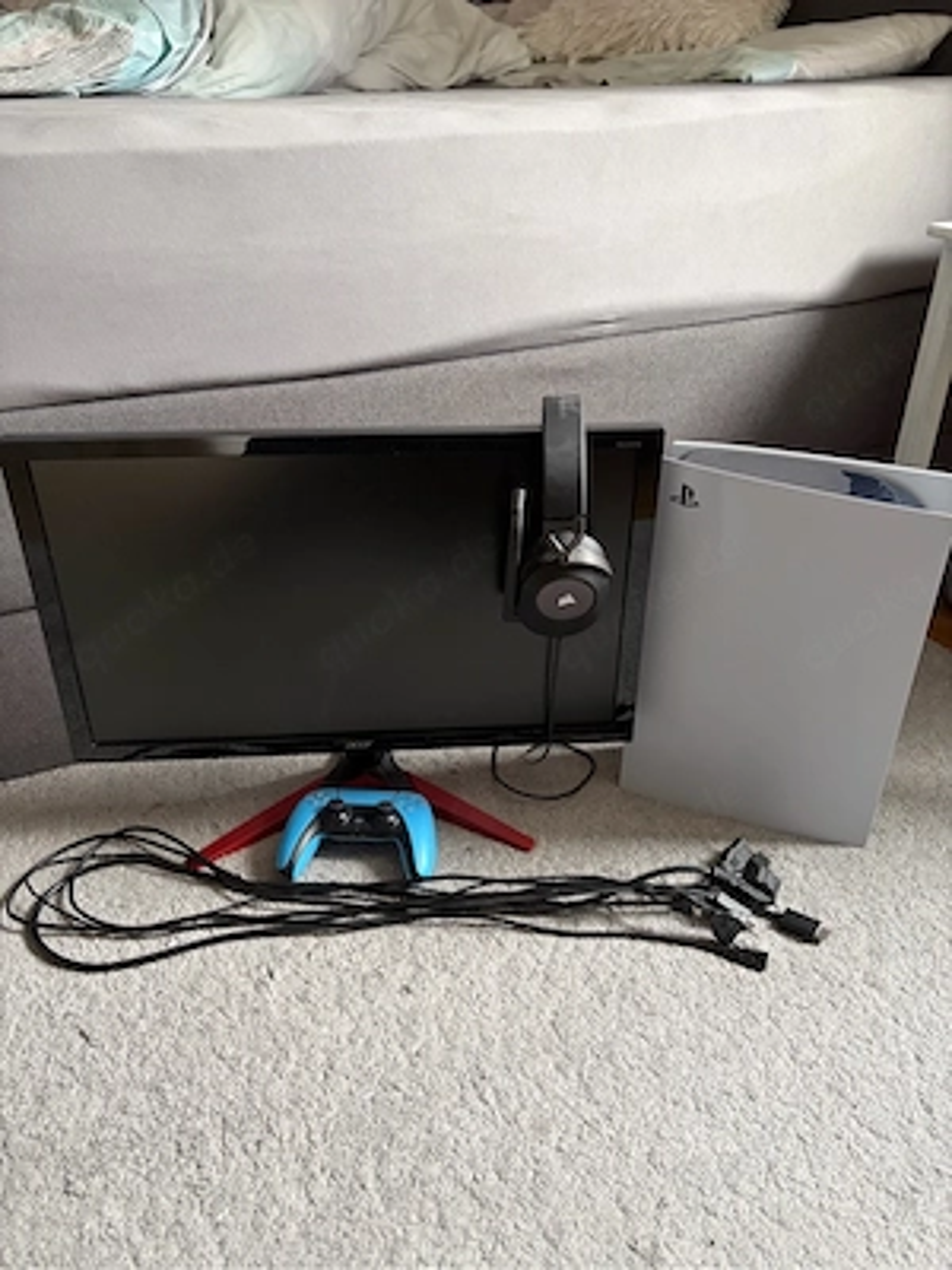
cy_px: 635
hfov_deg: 53.1
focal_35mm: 26
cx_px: 476
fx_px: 953
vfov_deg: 67.3
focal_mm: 5.96
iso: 320
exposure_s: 1/60
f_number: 1.6
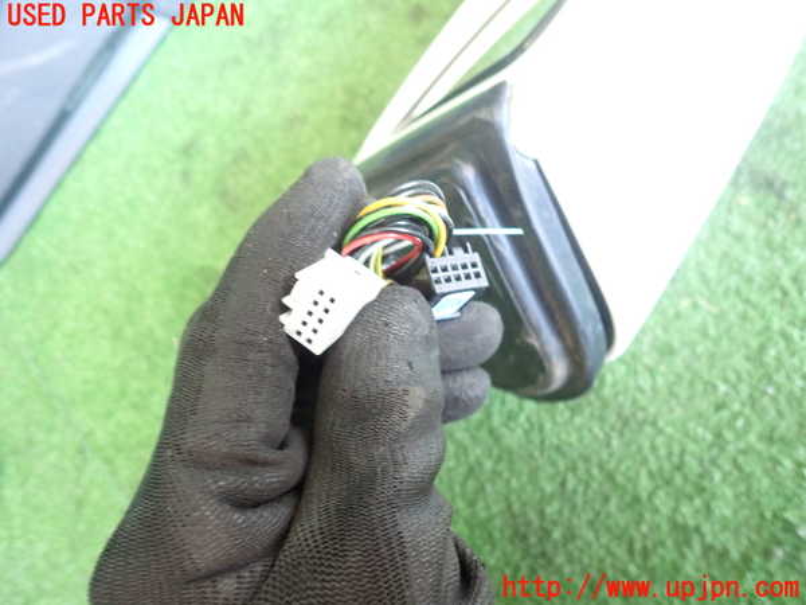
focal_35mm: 25
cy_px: 302
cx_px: 403
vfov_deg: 54.9
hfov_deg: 69.4
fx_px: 582
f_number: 2
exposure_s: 1/25
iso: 800
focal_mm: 4.5
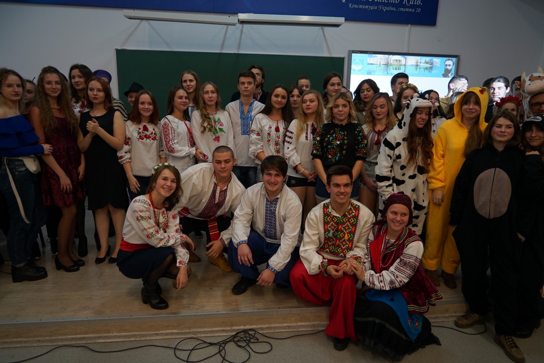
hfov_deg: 73.7
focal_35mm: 24
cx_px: 272
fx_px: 363
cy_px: 182
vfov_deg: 53.1
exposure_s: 1/60
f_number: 3.5
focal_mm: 24
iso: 800
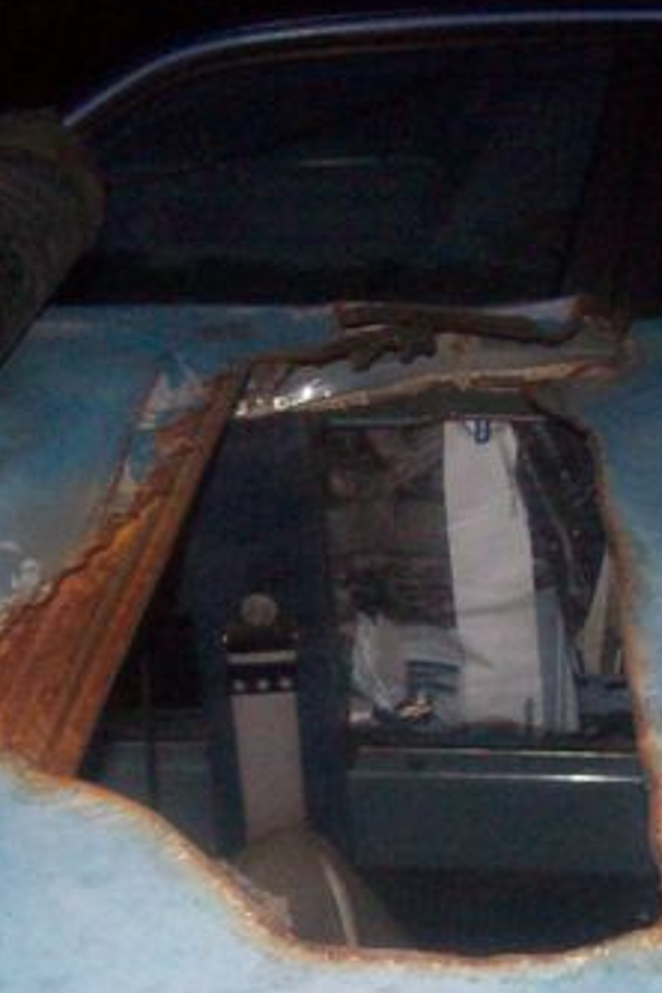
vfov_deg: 28.0
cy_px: 579
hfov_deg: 18.9
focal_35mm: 72
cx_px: 298
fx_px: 1986
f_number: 2.7
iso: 400
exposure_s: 1/128
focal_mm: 6
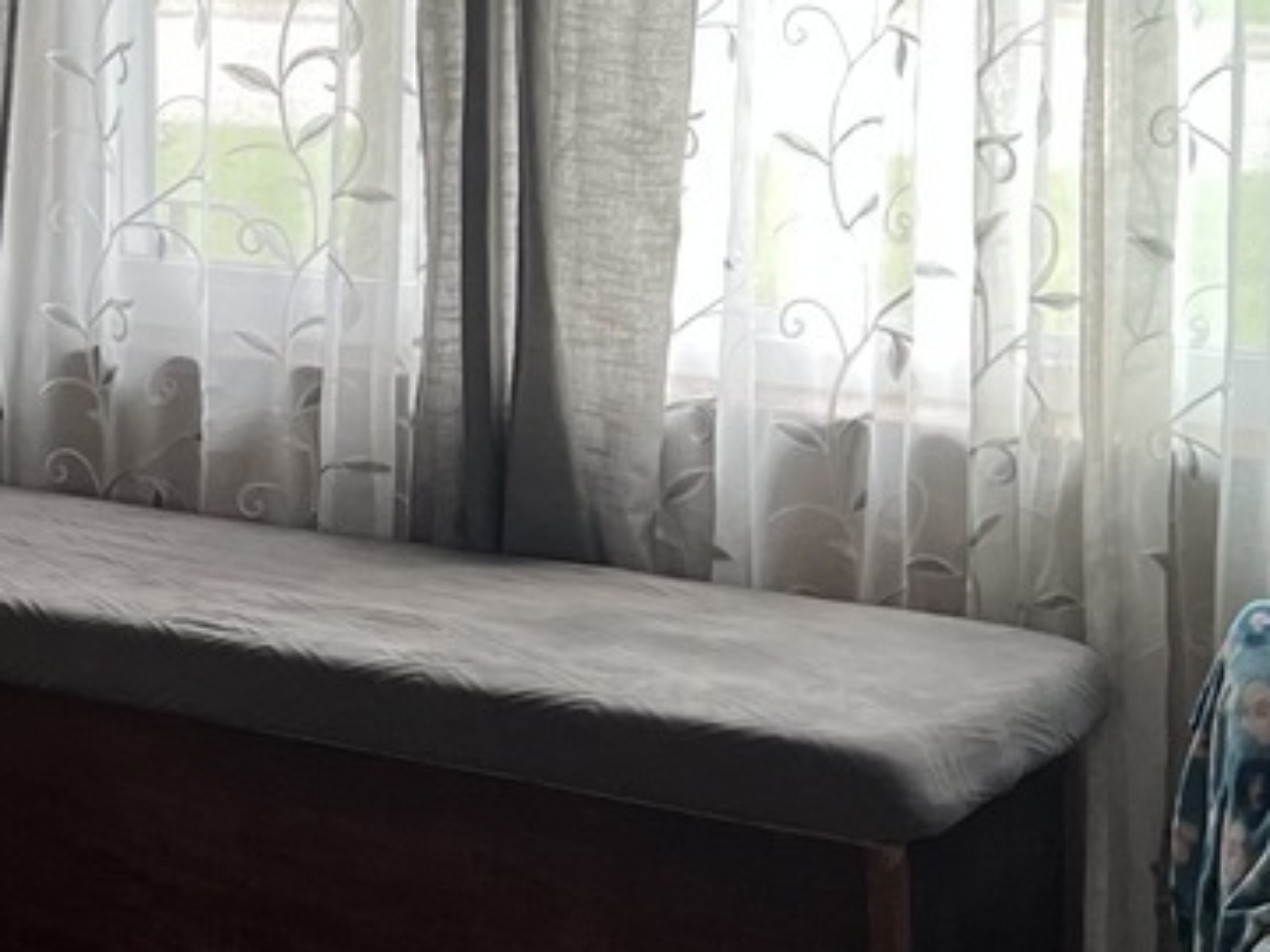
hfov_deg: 17.9
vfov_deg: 14.1
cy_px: 81
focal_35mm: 104
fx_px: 3816
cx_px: -303
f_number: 1.5
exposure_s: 1/120
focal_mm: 5.7
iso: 125
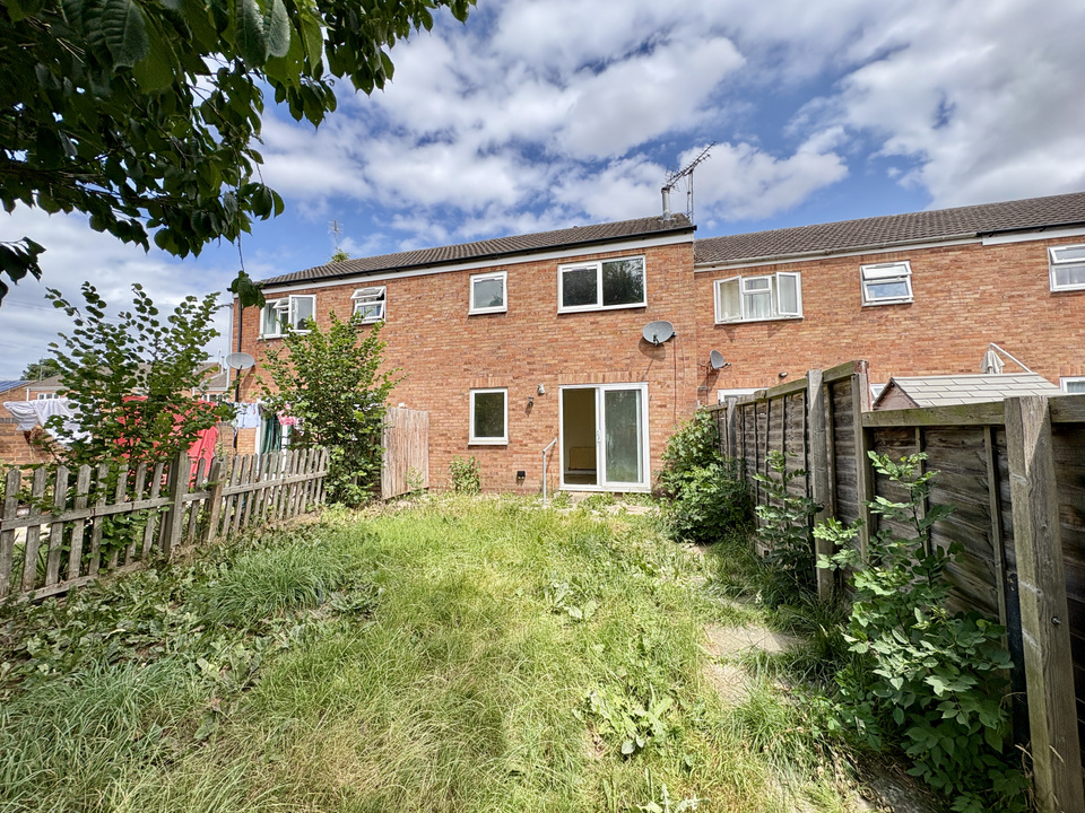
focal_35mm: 14
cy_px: 406
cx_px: 542
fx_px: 439
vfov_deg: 85.7
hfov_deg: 102.1
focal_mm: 2.22
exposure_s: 1/899
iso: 50
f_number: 2.2
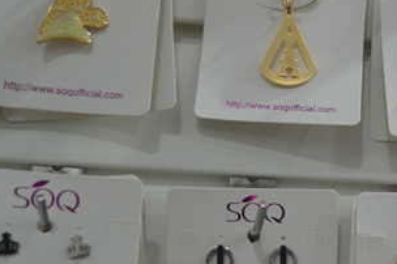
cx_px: 423
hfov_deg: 24.2
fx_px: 870
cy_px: 154
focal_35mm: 79
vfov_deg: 17.2
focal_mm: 20
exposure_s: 1/30
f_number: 3.8
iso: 400
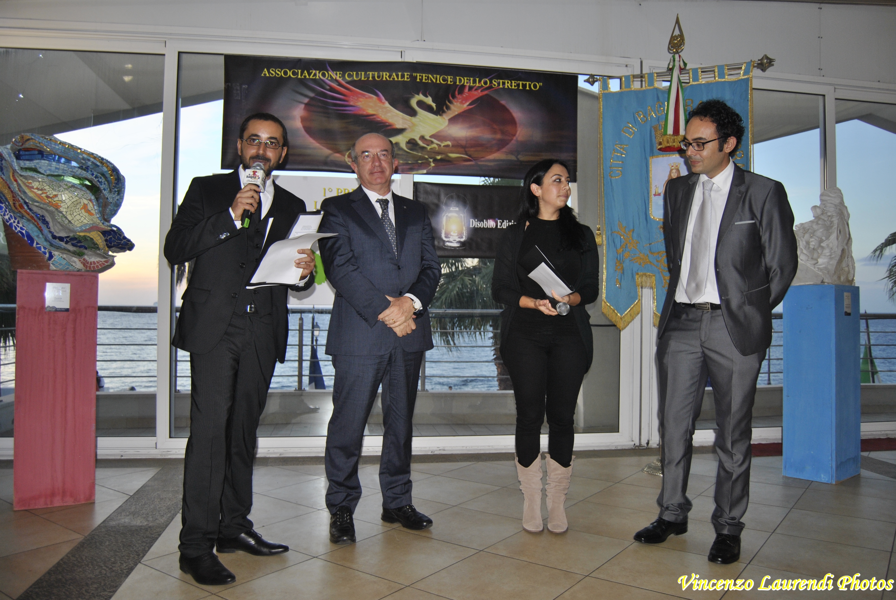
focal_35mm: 27
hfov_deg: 67.3
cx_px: 448
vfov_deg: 48.0
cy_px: 300
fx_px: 673
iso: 200
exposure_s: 1/60
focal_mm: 18
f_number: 3.5
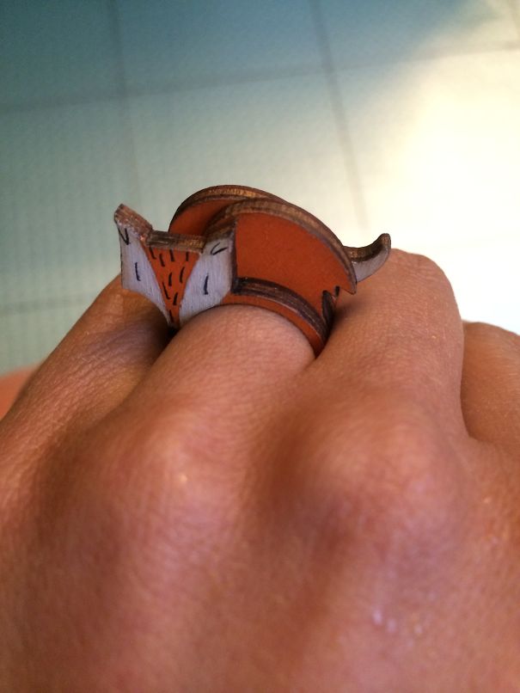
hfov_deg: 46.8
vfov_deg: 59.9
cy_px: 346
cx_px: 260
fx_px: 601
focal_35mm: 30
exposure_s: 1/30
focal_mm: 4.12
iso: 320
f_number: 2.2
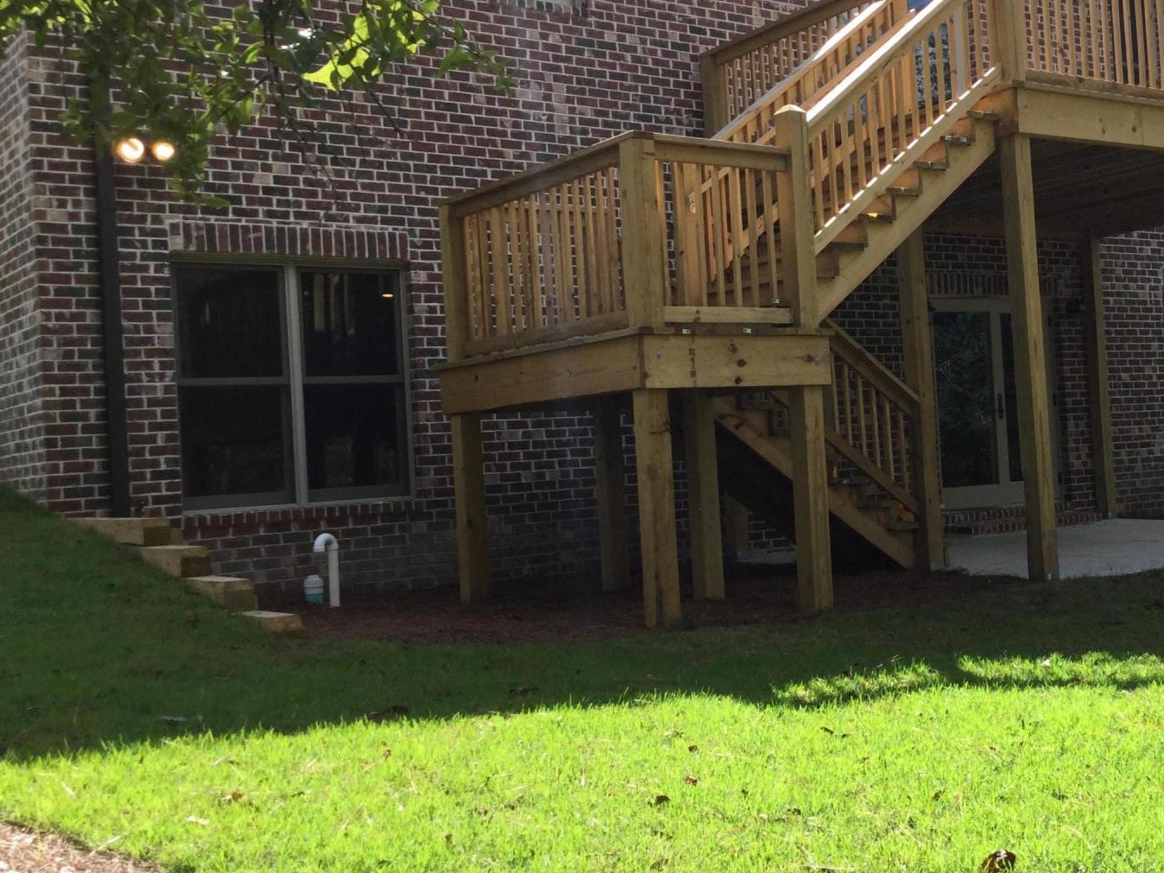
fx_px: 1547
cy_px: 408
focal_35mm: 46
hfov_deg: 40.7
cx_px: 775
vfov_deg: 31.5
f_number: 2.4
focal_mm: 3.3
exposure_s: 1/440
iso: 25
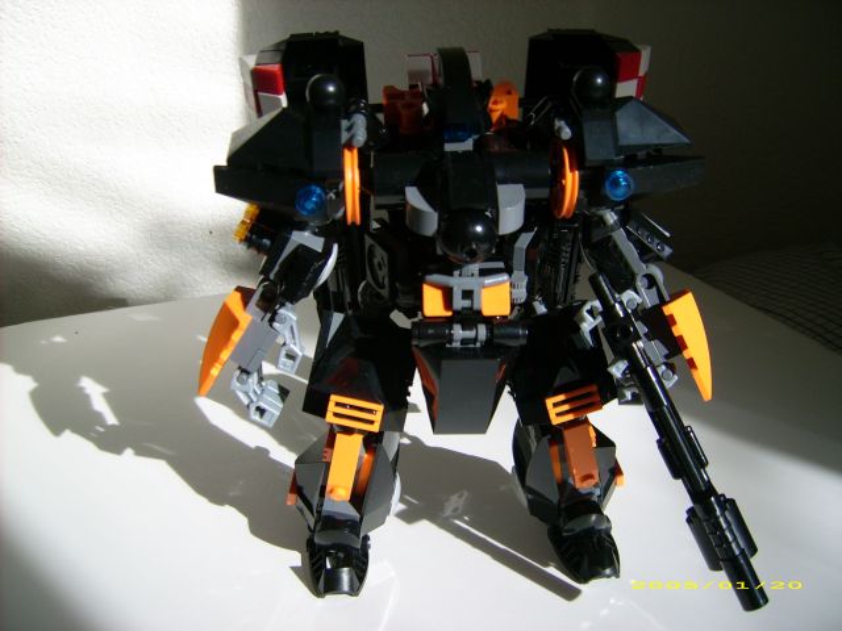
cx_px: 421
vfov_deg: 40.7
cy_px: 316
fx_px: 851
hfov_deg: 52.6
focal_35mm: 35
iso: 50
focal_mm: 5.95
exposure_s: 1/324
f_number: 2.8
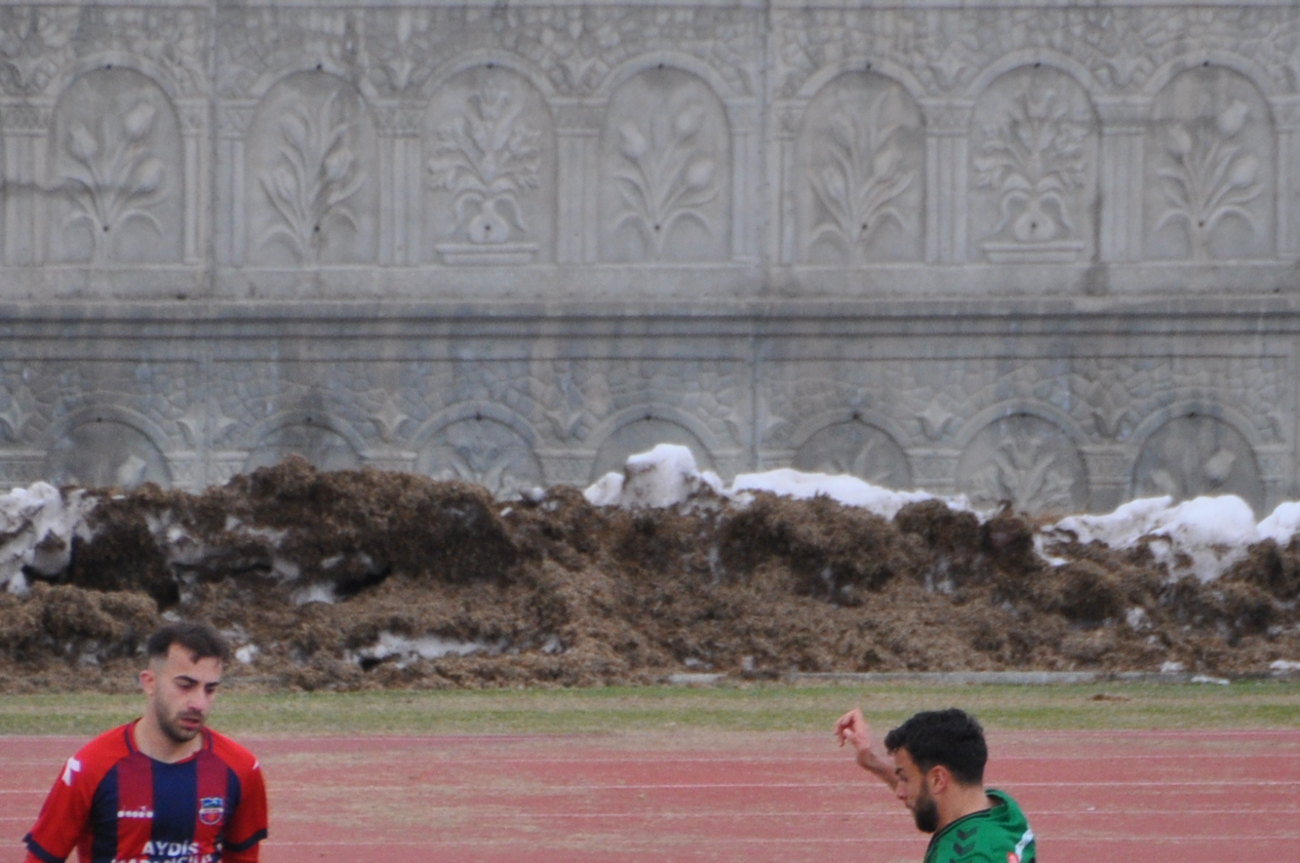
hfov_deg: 1.9
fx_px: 39164
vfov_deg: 1.3
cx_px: 732
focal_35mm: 1086
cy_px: 1017
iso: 640
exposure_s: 1/2500
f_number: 6.3
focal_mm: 300
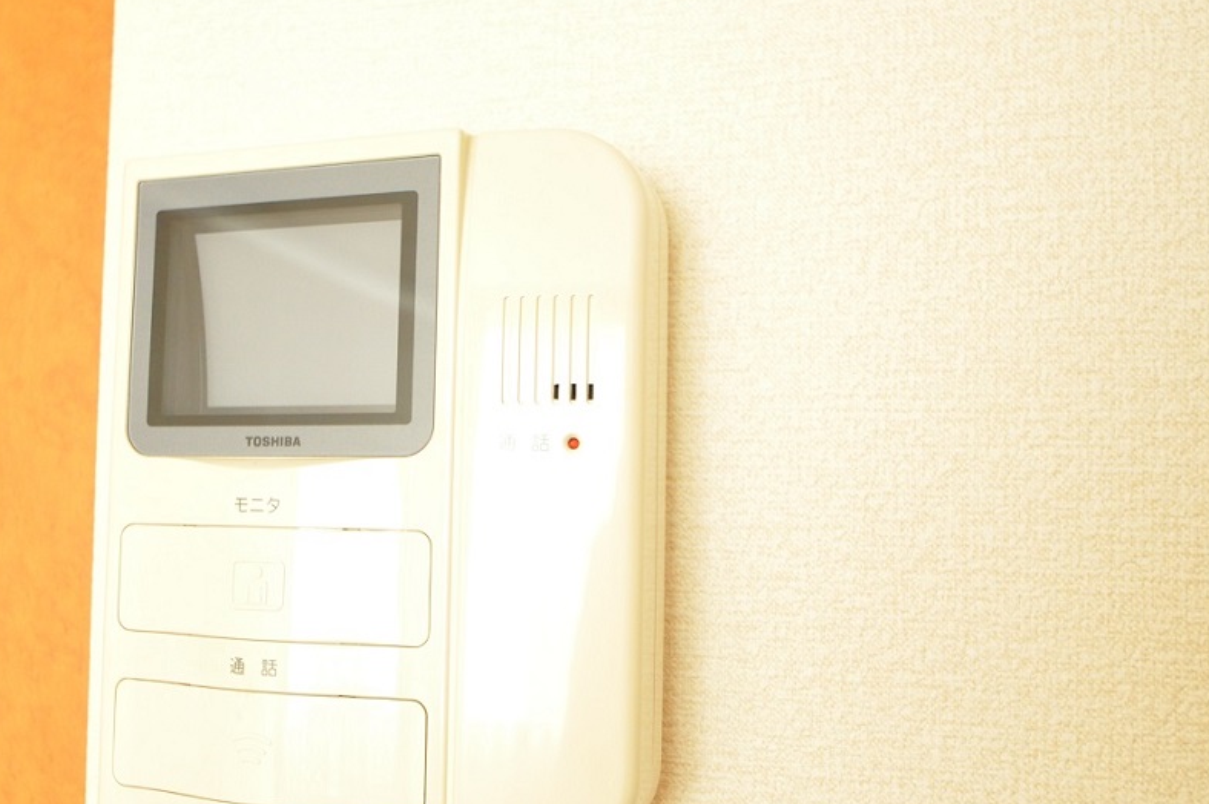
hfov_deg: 49.5
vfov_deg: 34.4
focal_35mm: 39
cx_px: 454
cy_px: 455
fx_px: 1298
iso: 2000
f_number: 4.5
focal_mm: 19
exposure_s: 1/200
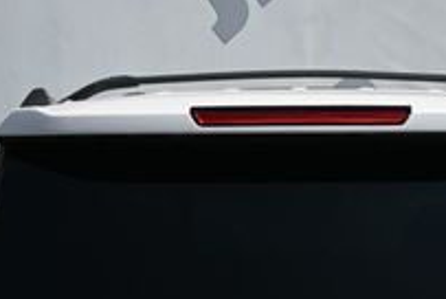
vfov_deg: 6.7
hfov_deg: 10.1
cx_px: 303
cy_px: 432
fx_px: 2526
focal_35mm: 204
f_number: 6.3
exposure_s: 1/320
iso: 100
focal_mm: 43
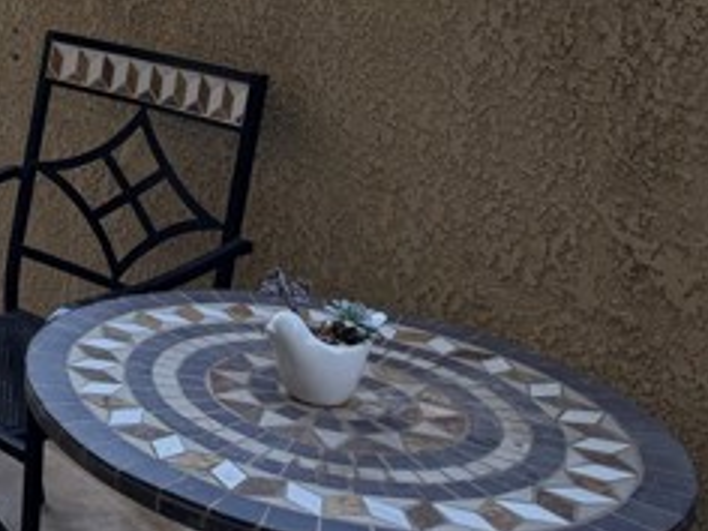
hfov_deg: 25.4
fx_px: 1329
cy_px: -33
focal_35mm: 65
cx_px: -228
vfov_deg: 21.6
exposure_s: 1/742
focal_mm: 6.76
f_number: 1.78
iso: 100
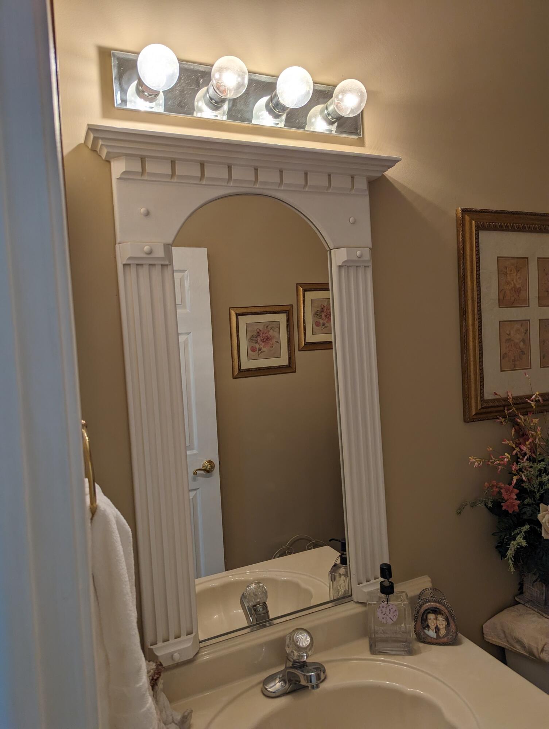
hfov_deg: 56.9
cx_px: 274
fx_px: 506
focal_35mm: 24
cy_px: 364
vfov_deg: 71.5
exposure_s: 1/120
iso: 75
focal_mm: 6.81
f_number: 1.85
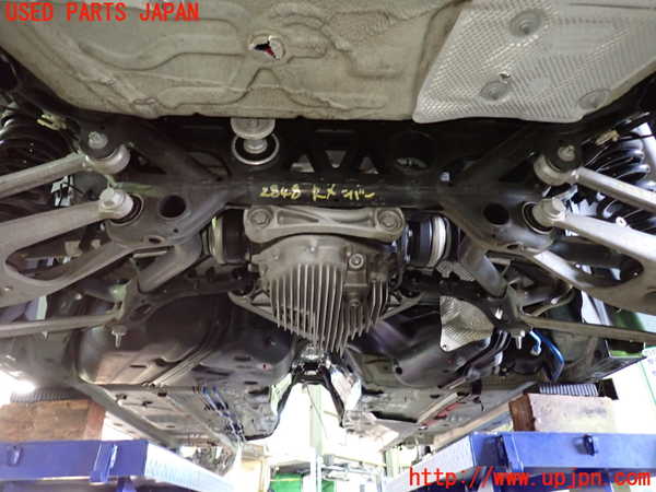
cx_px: 328
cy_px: 246
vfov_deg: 54.9
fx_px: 474
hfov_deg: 69.4
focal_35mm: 25
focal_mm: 4.5
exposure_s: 1/20
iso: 800
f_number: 2
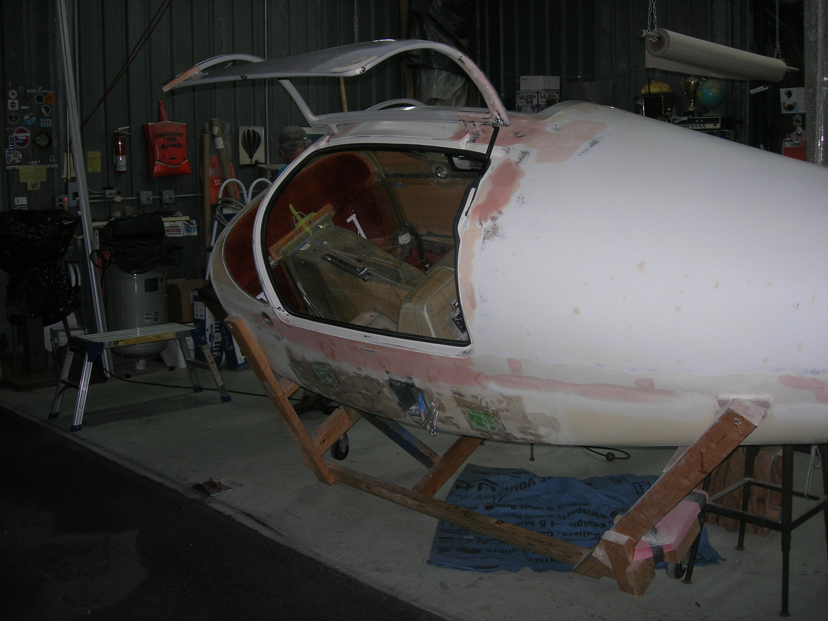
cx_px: 414
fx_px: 909
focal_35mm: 38
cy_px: 310
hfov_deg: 49.0
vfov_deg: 37.7
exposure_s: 1/60.1
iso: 64
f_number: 2.8
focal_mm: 7.8
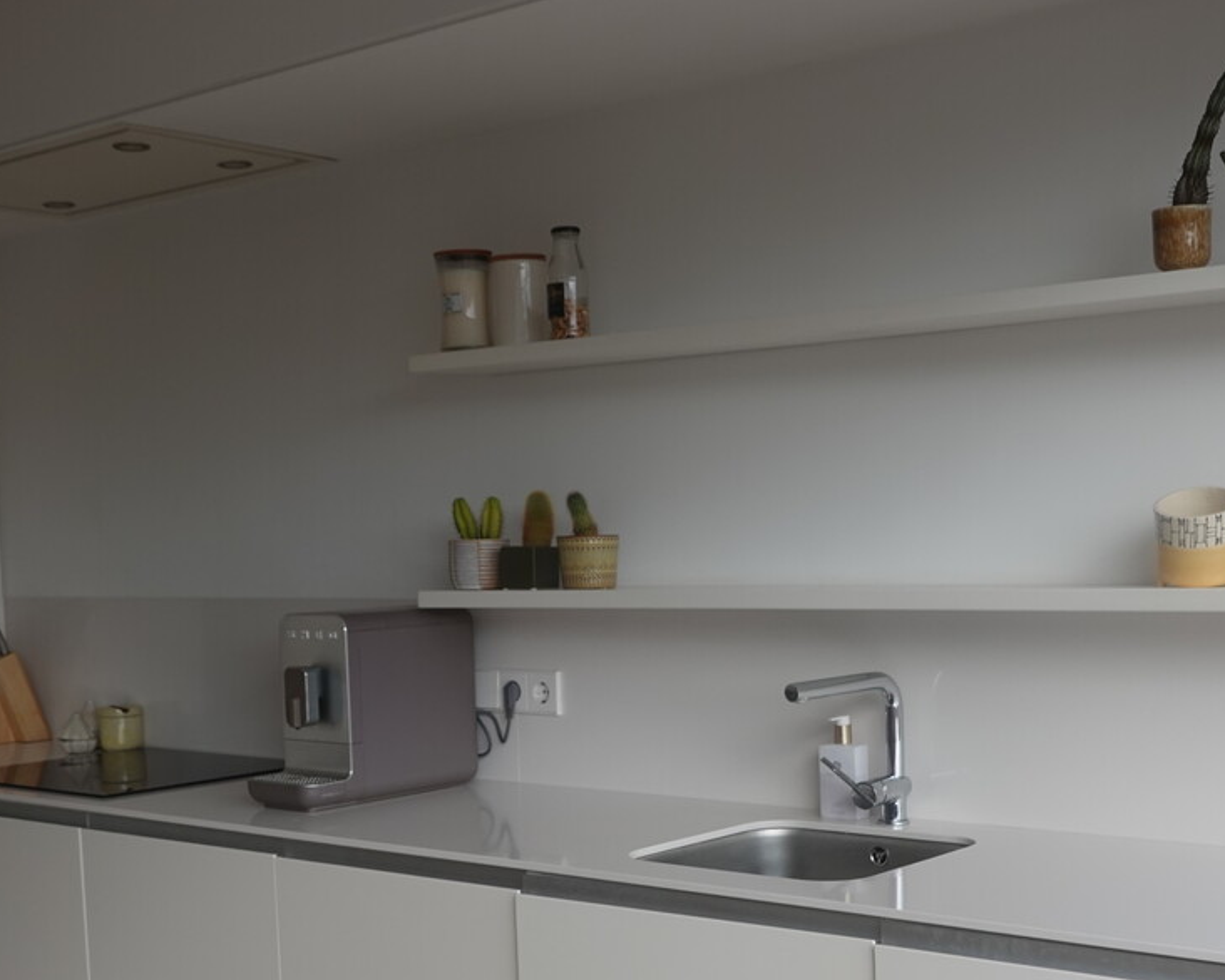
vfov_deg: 29.9
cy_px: 703
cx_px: 621
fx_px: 1813
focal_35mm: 50
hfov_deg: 37.3
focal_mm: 11.29
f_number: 4
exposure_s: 1/500
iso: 125
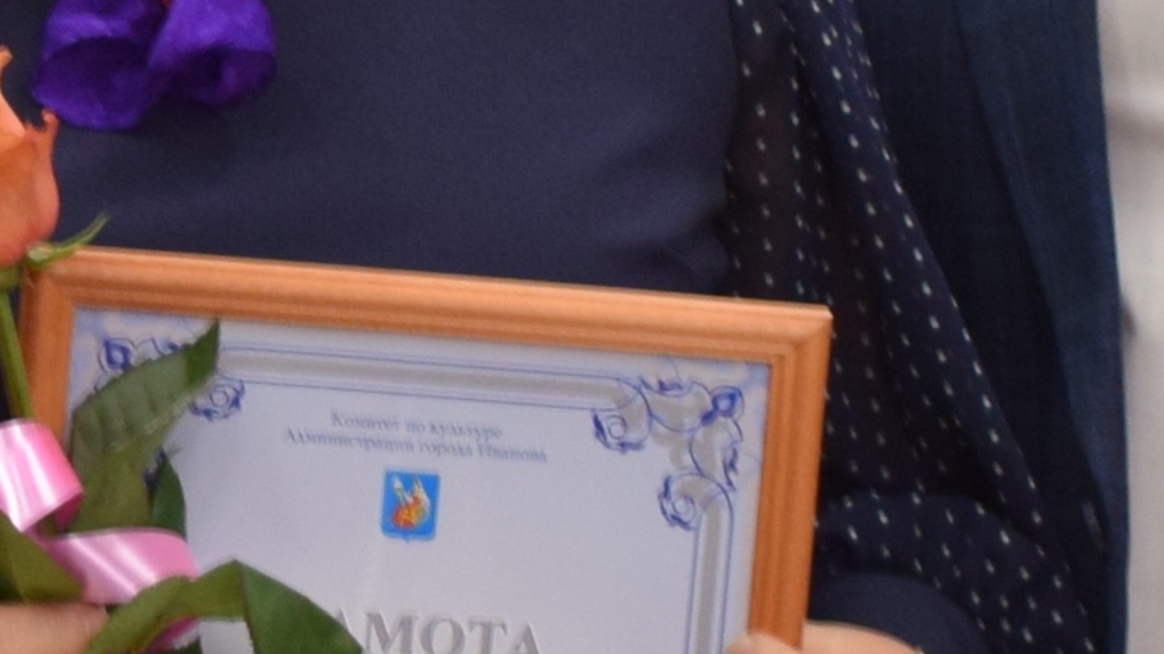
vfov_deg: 5.2
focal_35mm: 234
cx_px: -634
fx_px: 7222
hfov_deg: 9.0
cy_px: 259
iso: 720
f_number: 4.2
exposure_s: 1/60
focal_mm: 28
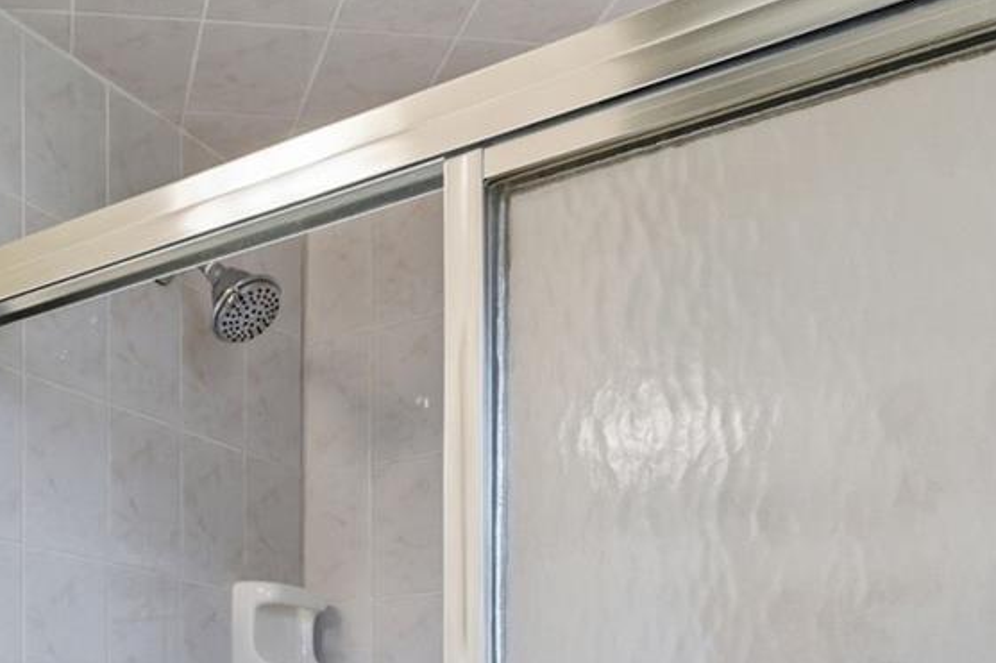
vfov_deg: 26.0
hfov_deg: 40.4
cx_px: 156
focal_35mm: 46
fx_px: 1272
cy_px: 802
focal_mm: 16
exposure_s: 1/40
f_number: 9
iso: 400
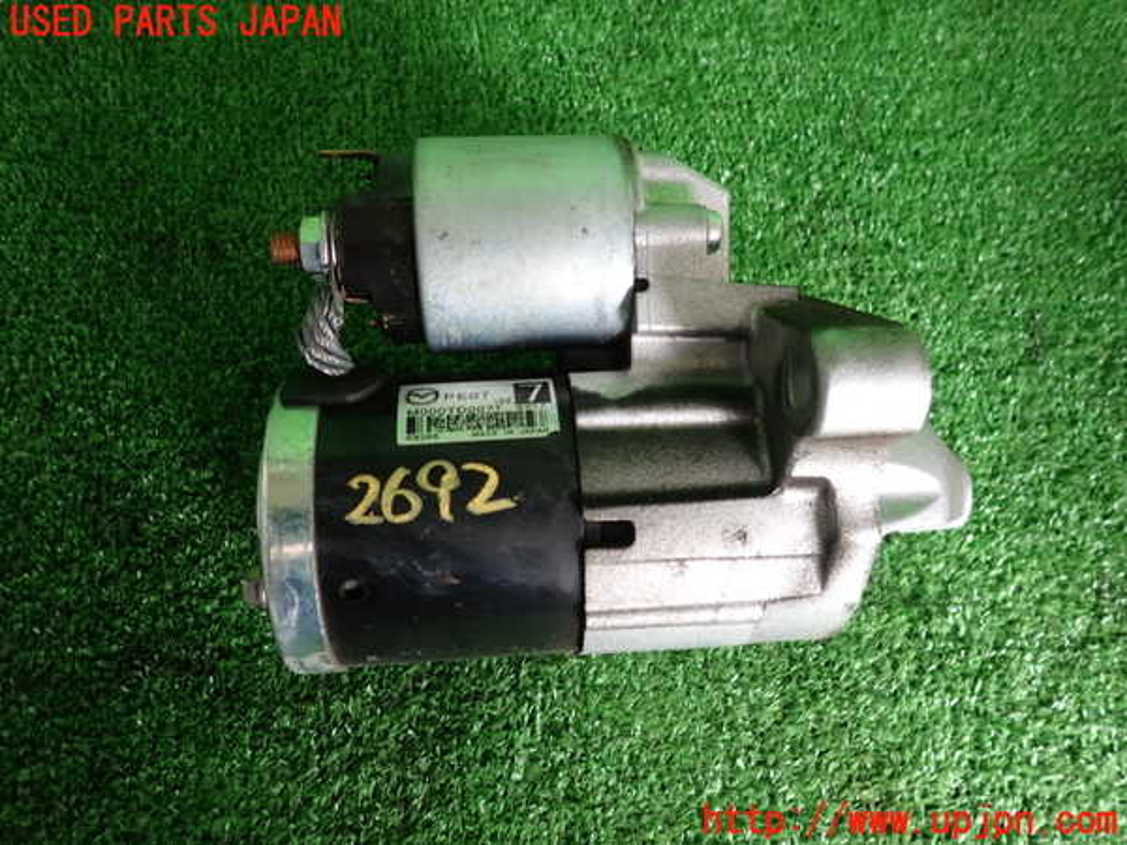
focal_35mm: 25
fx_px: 814
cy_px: 422
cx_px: 564
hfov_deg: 69.4
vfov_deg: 54.9
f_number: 2
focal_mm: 4.5
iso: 200
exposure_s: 1/40
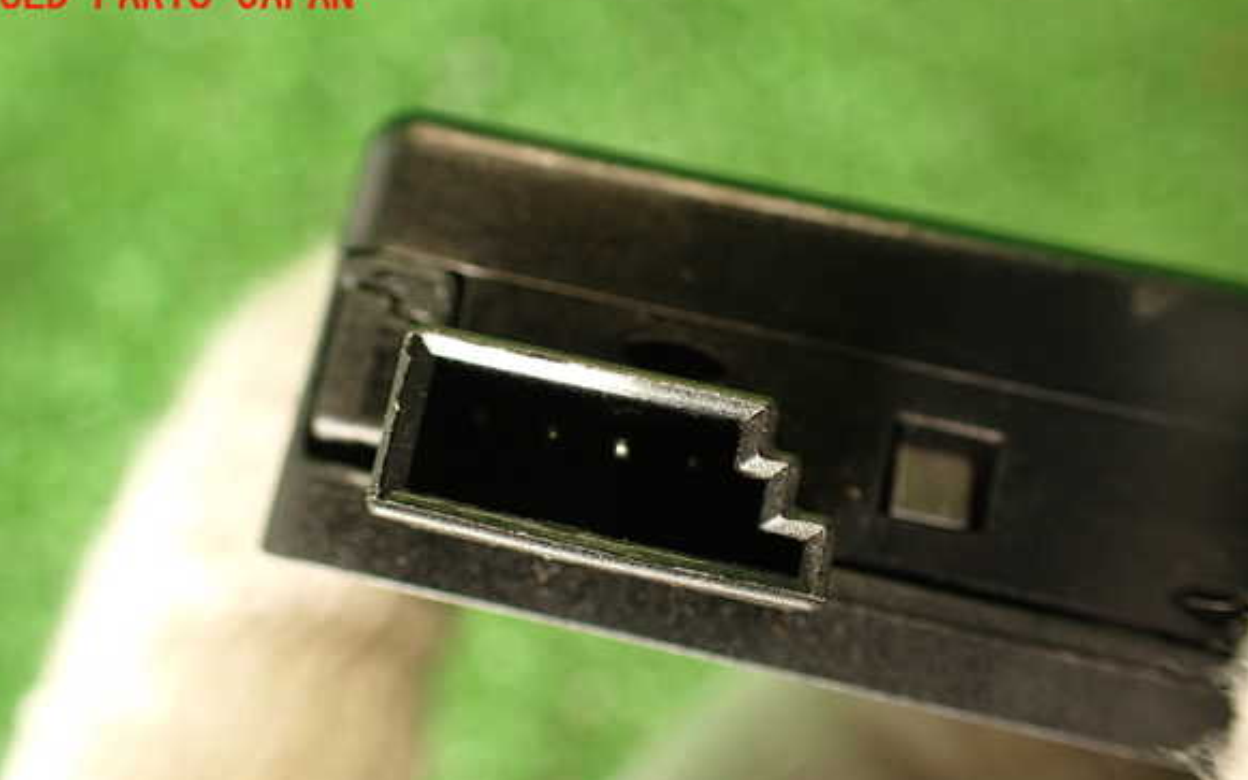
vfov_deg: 36.2
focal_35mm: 35
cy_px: 451
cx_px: 608
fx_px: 1190
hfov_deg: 55.3
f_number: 2.4
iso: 200
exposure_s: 1/30
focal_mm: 5.79
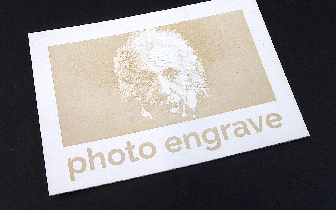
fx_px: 467
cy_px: 92
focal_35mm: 51
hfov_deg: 39.6
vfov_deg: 25.3
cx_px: 168
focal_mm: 7.9
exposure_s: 1/13
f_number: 6.3
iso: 100
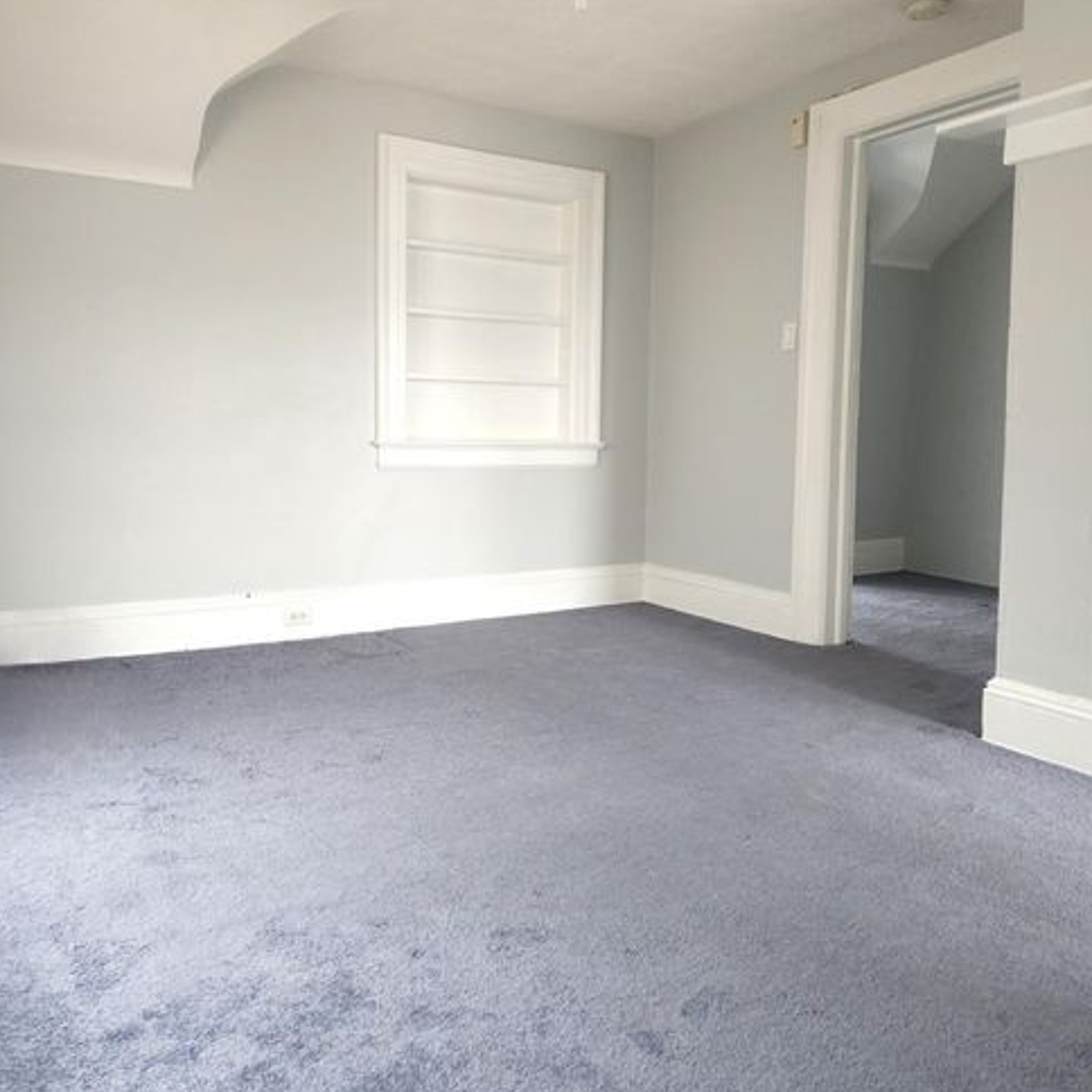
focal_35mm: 28
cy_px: 484
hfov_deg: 57.3
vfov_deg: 57.2
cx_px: 541
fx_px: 999
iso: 250
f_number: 1.8
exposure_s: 1/24
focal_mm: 5.4
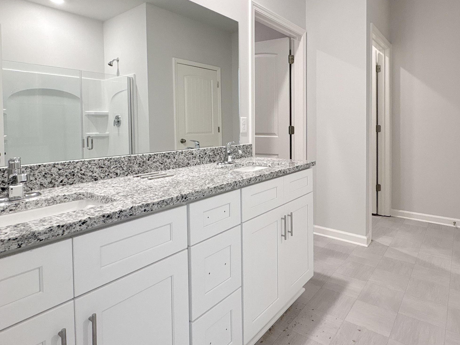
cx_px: 264
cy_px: 133
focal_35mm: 22
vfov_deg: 60.4
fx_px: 292
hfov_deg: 75.9
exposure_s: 1/60
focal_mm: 2.22
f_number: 2.2
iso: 160
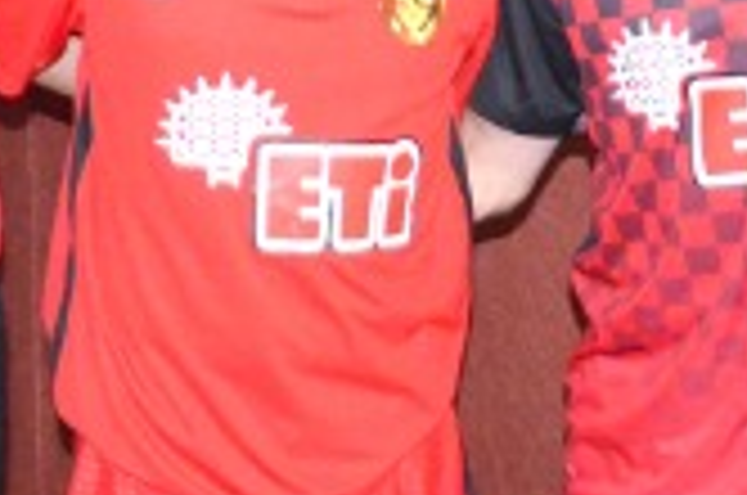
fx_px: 2692
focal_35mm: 130
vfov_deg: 10.5
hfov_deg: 15.8
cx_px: 328
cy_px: 173
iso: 3200
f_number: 3.5
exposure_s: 1/60
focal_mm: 18
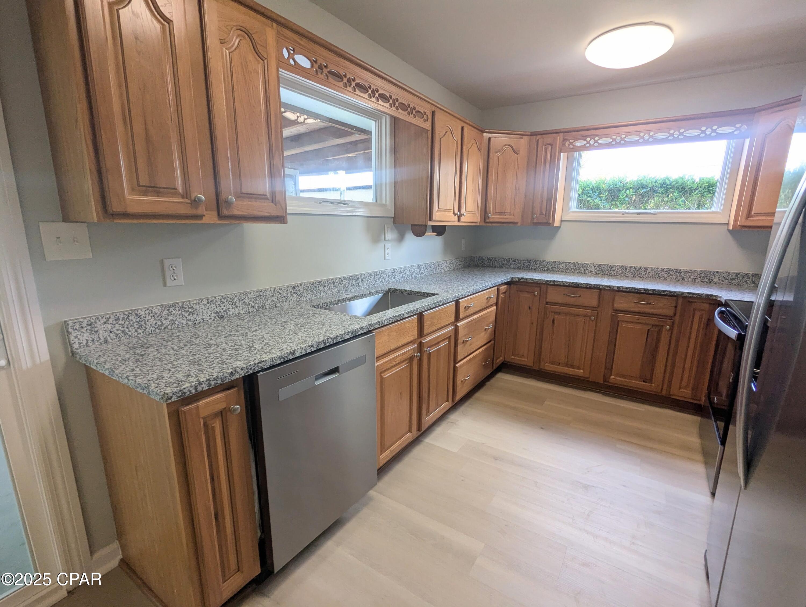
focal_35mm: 16
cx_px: 403
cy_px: 304
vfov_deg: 78.2
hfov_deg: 94.4
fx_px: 373
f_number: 2.2
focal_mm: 2.35
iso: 97
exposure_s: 1/120
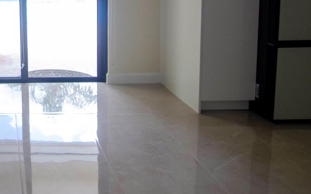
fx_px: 341
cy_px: -9
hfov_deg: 40.1
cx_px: -28
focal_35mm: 40
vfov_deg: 29.3
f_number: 4
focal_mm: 11
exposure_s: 1/30
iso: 640
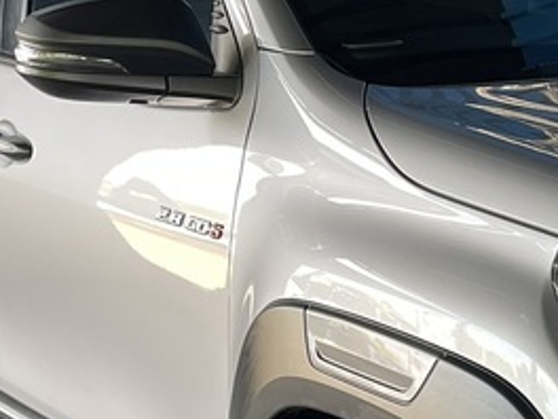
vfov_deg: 15.0
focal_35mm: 97
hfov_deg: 19.3
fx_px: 1564
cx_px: 636
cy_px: 404
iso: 125
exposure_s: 1/100
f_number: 1.6
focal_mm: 5.1
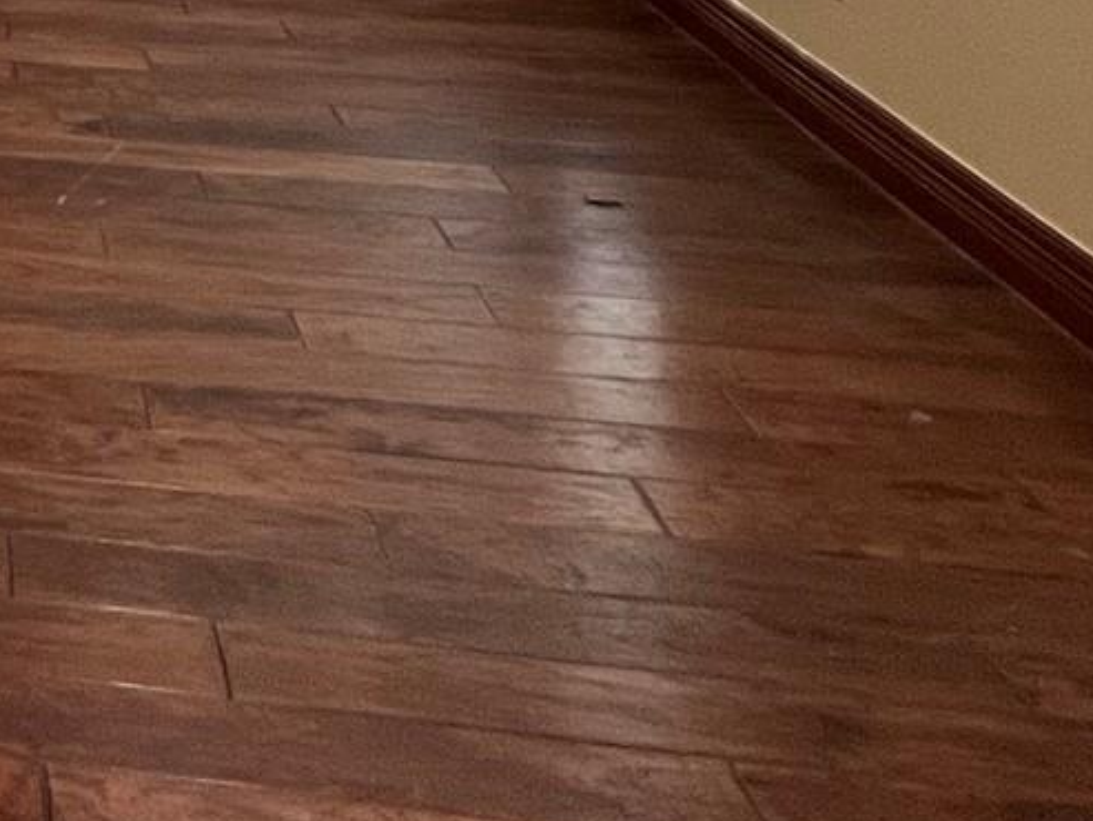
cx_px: -377
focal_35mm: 54
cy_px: -535
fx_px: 1705
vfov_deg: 21.1
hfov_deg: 28.3
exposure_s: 1/60
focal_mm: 1.57
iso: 200
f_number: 1.8
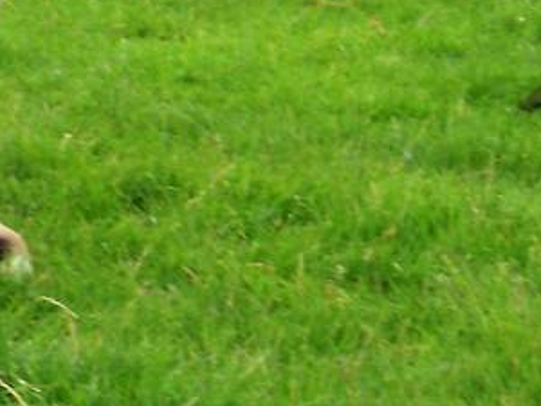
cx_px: -303
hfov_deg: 4.6
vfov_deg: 3.4
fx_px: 6752
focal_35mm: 432
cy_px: -180
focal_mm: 14.2
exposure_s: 1/125
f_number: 4.8
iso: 100
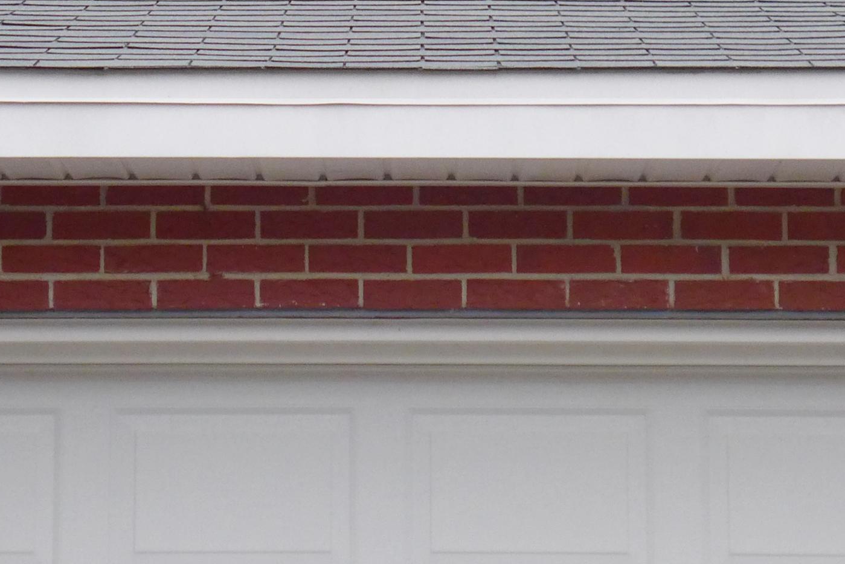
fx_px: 4532
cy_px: 111
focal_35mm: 193
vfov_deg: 7.1
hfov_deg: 10.7
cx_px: 360
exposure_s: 1/125
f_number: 2.3
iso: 400
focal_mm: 17.7
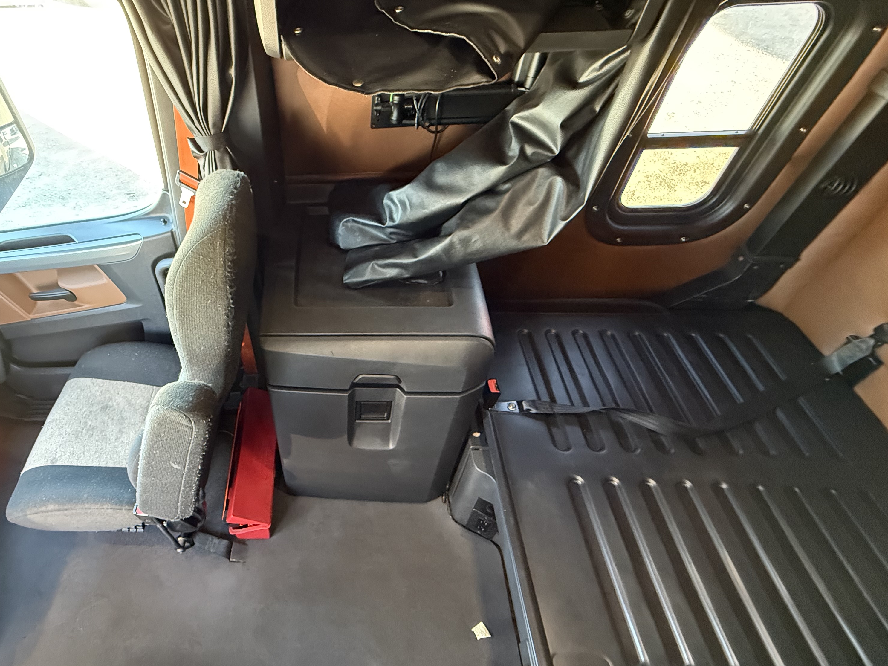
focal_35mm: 19
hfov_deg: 82.5
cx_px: 317
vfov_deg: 68.6
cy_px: 355
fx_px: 487
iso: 1000
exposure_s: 1/60
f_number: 2.2
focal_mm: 2.22
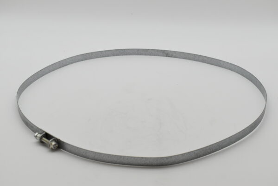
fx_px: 440
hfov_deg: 35.1
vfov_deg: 23.8
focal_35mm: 57
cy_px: 93
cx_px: 139
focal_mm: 38
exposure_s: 1/2500
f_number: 8
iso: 1600
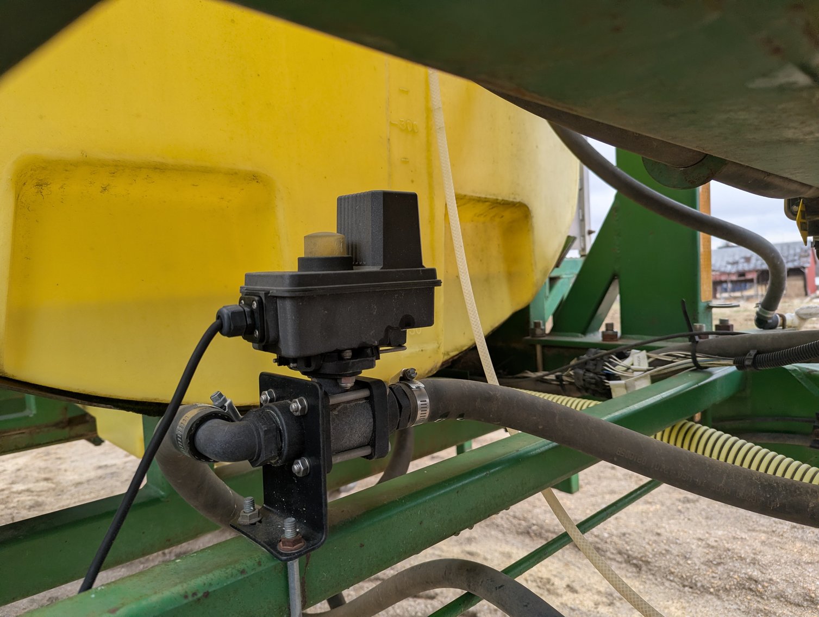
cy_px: 308
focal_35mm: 24
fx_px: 569
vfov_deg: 56.9
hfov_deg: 71.5
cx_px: 410
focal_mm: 6.81
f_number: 1.85
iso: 47
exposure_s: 1/658
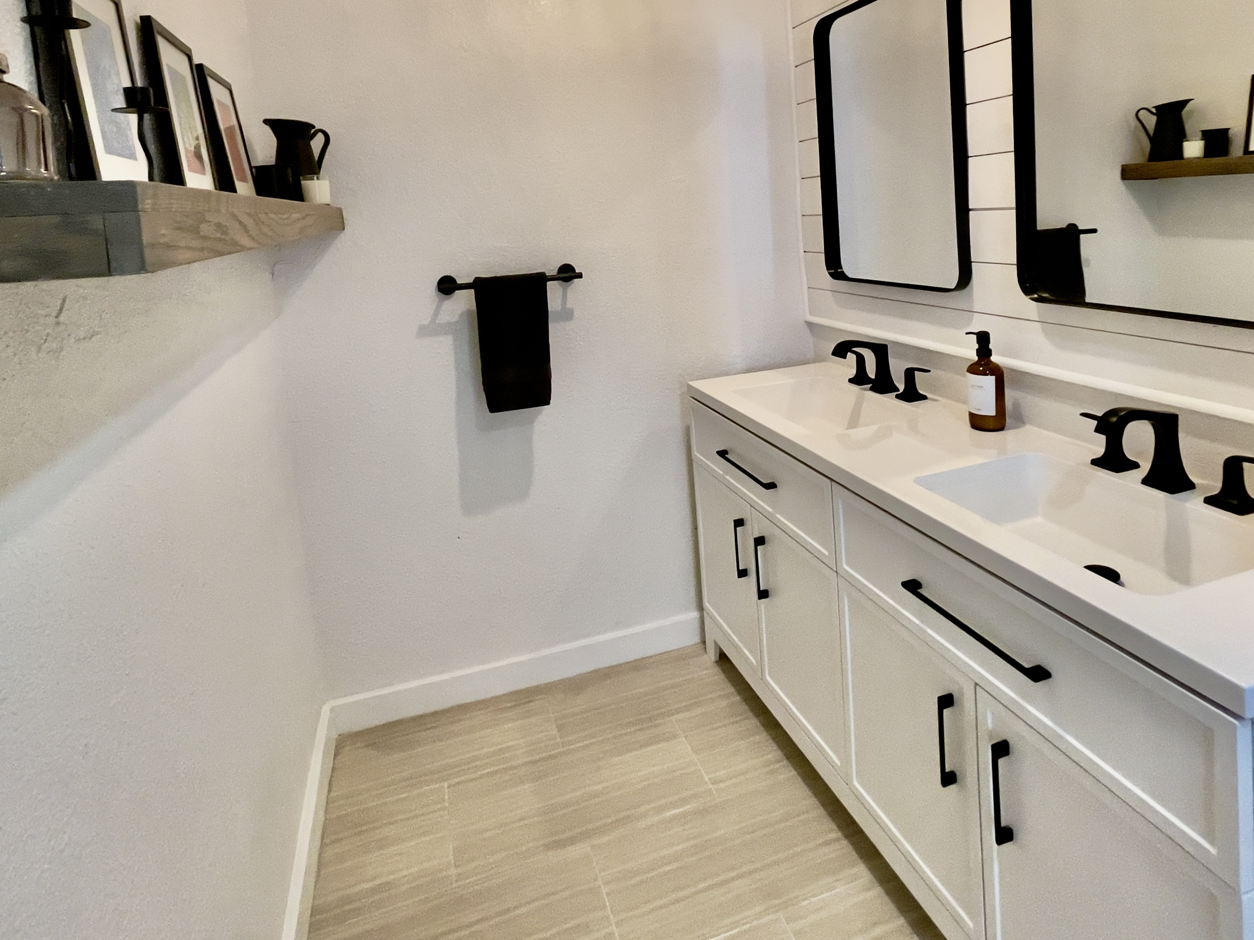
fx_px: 688
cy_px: 260
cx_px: 628
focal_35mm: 19
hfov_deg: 84.7
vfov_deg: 65.4
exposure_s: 1/60
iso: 400
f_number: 2.4
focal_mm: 1.54
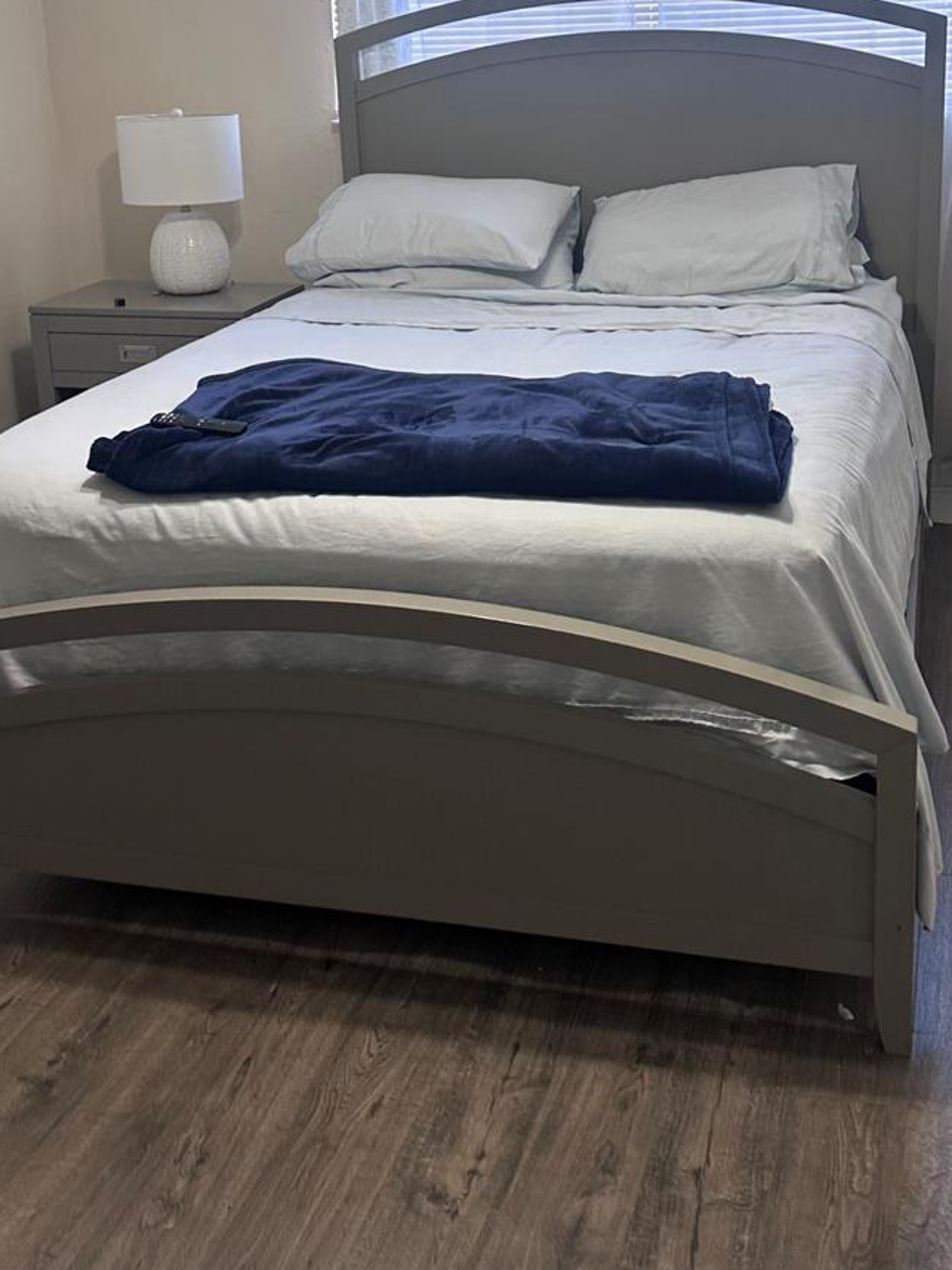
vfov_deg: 43.0
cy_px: 387
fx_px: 1576
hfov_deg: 33.6
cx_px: 517
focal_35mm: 43
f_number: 1.78
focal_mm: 6.86
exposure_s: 1/60
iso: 125
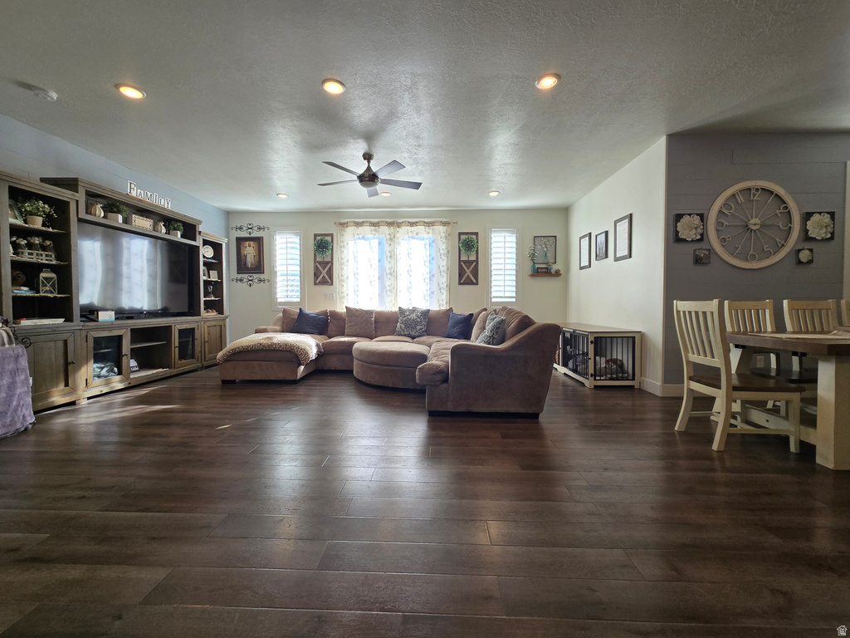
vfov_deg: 89.9
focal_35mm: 13
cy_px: 319
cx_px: 425
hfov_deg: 106.2
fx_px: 319
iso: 64
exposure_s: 1/120
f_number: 2.2
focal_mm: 2.2
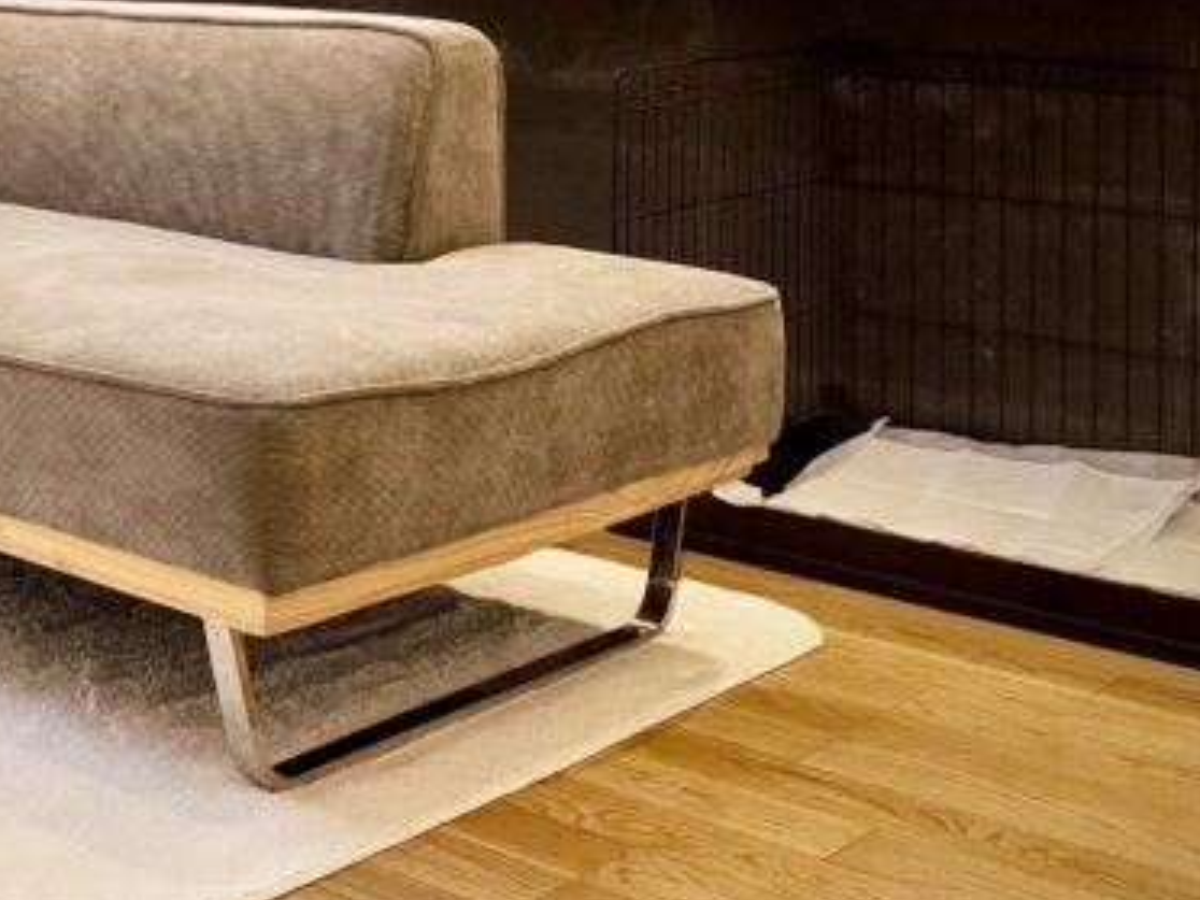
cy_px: -113
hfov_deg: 25.1
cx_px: -397
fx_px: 2288
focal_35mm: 66
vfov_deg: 21.1
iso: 64
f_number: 1.78
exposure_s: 1/147
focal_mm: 6.76
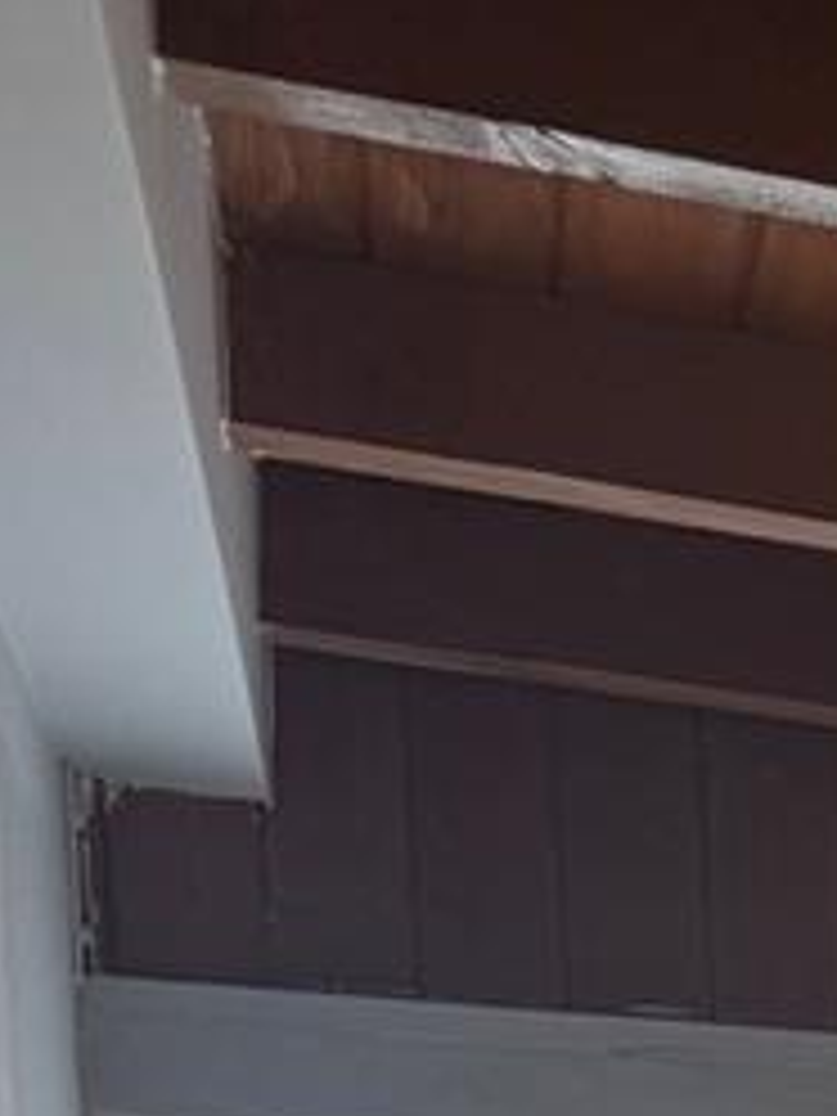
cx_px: 1912
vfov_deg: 13.7
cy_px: 2398
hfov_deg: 11.0
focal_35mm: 116
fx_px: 3740
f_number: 1.78
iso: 80
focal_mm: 6.76
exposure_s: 1/120
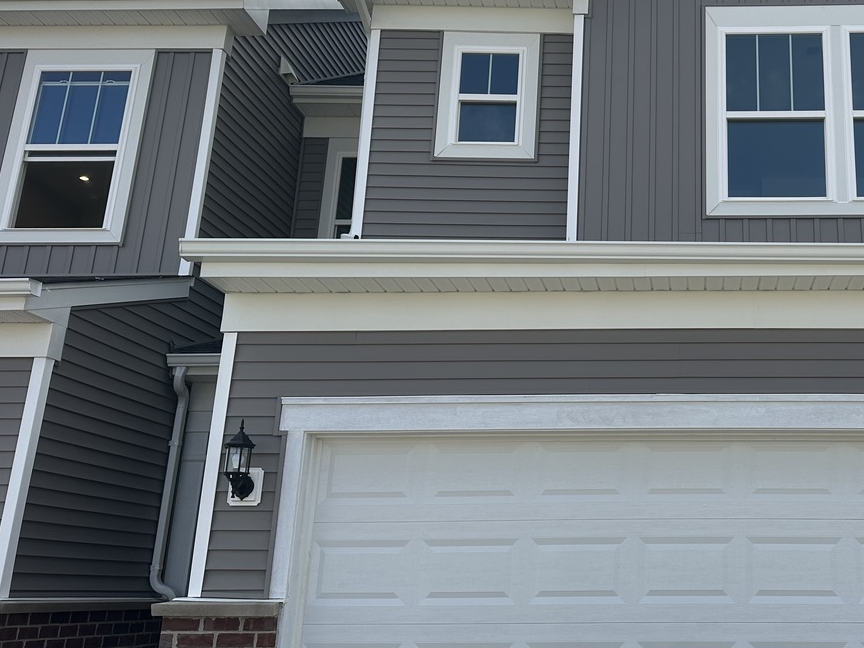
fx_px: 998
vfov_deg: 35.8
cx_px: 702
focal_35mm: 40
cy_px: 263
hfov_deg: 44.3
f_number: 1.78
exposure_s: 1/2882
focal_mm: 6.86
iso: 80
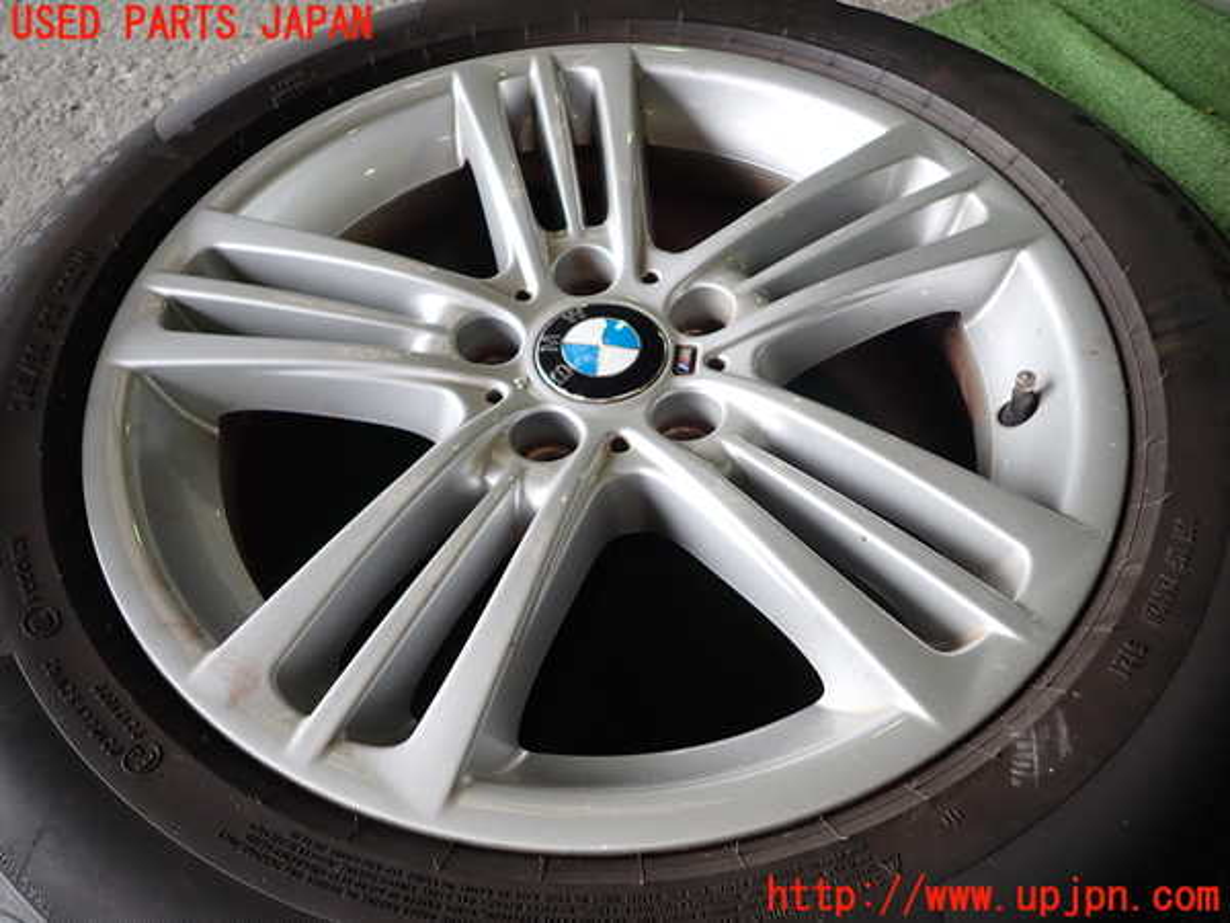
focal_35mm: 25
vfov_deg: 54.9
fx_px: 888
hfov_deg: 69.4
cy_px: 462
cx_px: 615
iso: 100
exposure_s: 1/80
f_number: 2
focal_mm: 4.5
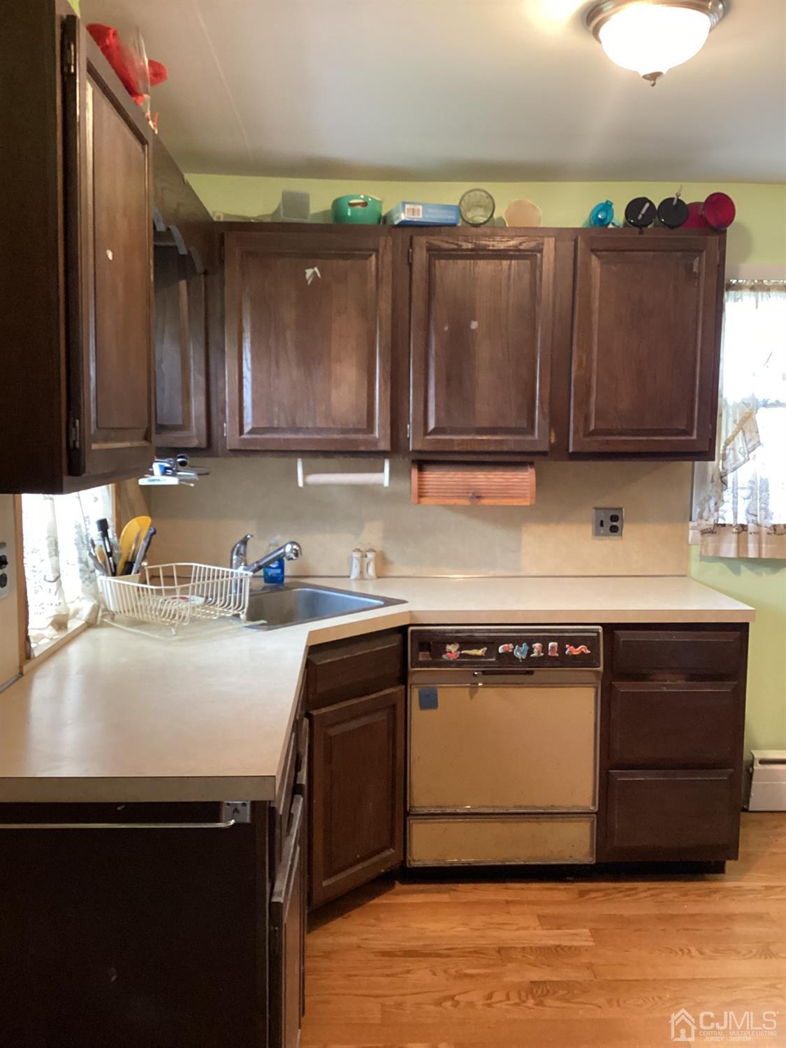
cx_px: 393
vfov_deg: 58.4
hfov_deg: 45.4
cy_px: 524
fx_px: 939
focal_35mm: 31
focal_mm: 3.3
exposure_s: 1/30
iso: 400
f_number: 2.4
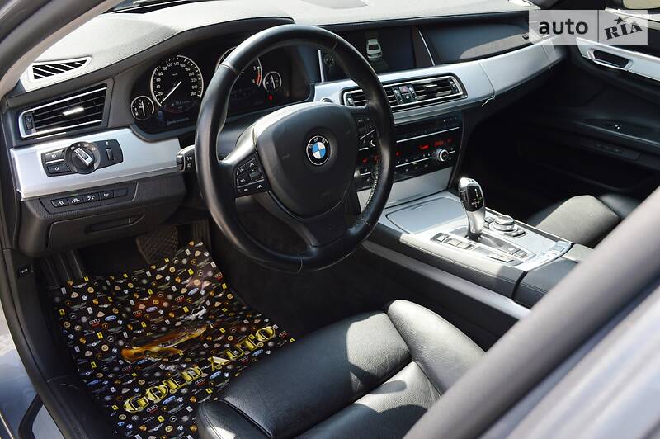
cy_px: 220
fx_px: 604
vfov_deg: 39.9
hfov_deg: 57.3
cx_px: 330
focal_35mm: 33
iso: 220
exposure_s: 1/125
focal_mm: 22
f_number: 5.6
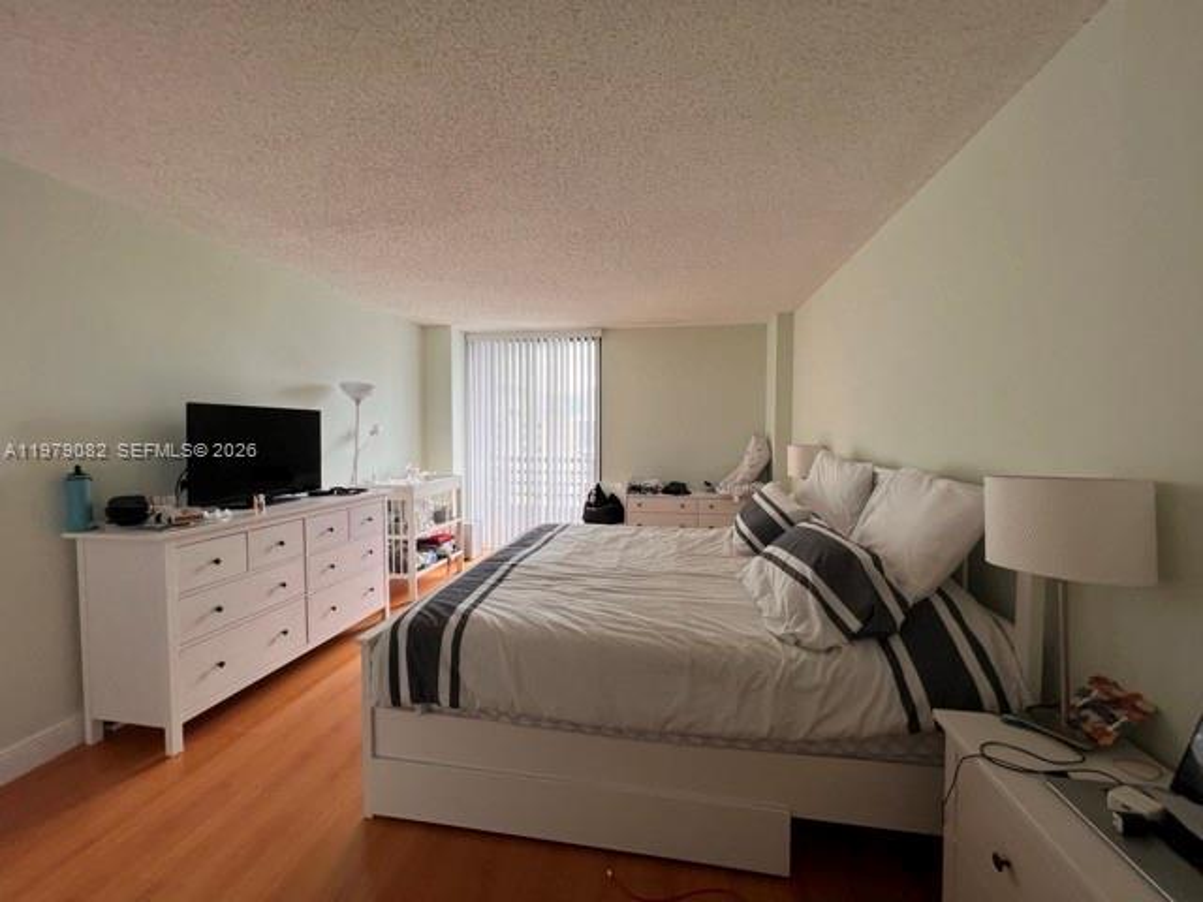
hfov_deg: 106.2
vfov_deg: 89.9
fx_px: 452
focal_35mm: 13
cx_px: 602
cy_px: 451
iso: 50
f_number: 1.8
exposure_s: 1/99
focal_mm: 1.57
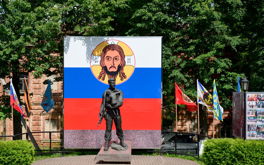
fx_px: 568
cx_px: 116
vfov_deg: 16.5
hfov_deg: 26.1
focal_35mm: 79
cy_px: 101
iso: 320
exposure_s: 1/2000
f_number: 4.8
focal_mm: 42
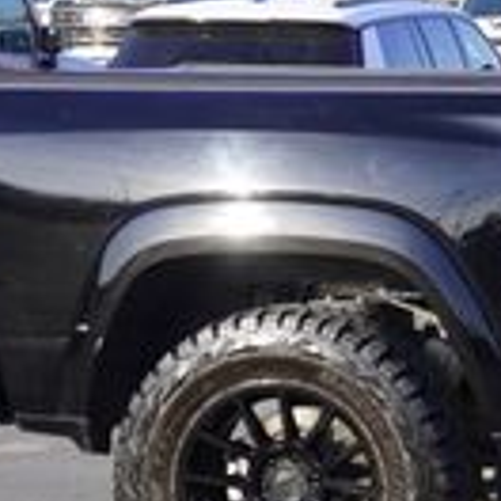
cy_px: 304
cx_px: 987
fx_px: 2423
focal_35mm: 148
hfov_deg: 10.8
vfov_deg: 11.8
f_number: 7.1
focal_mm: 24
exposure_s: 1/100
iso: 100
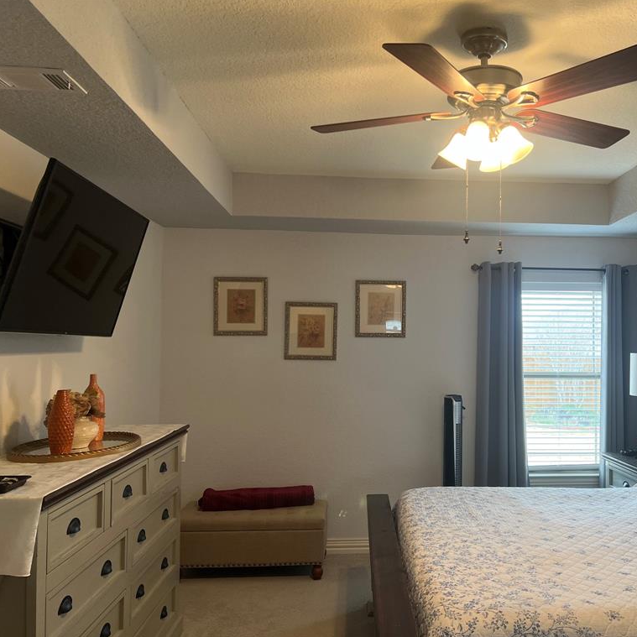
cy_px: 317
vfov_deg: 52.5
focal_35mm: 31
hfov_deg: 51.7
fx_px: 645
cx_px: 415
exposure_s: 1/60
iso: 80
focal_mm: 5.7
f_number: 1.5
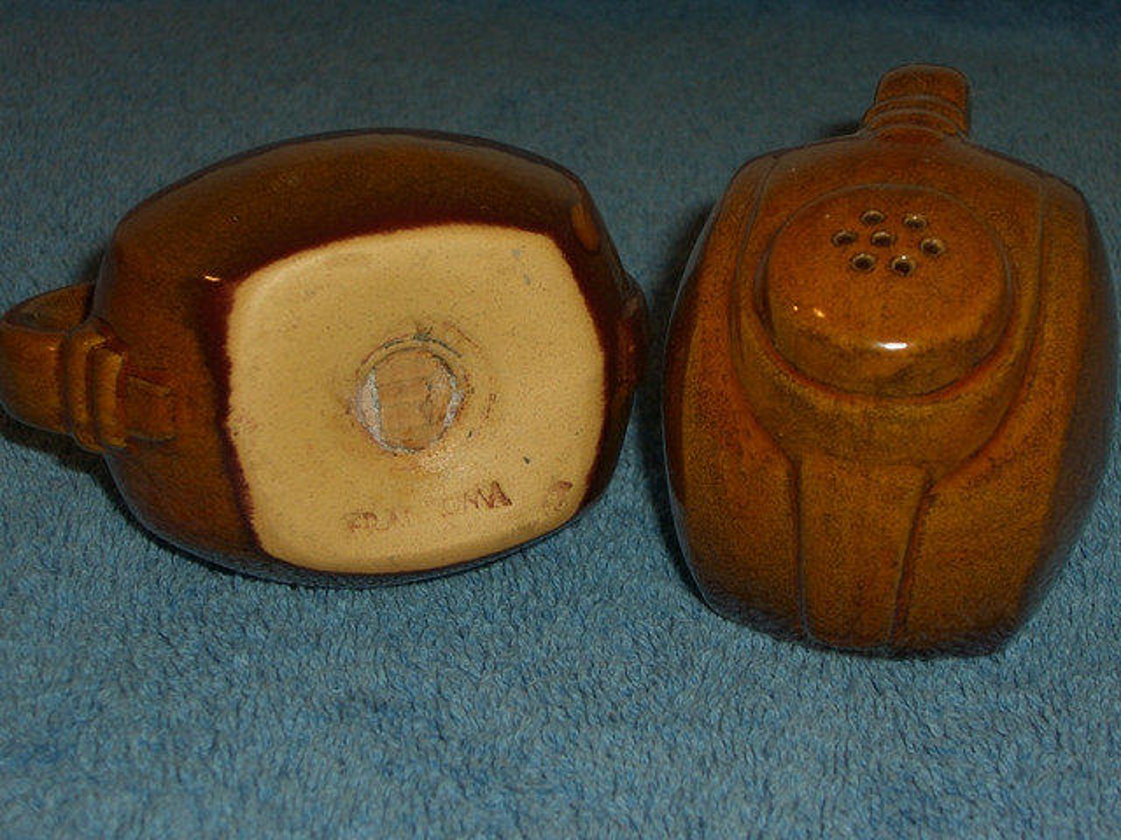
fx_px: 2526
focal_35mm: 78
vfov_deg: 18.9
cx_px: 560
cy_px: 420
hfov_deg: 25.0
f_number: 8.6
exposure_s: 1/30
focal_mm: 16.3
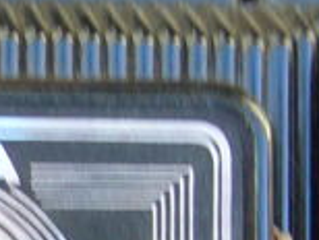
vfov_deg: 6.5
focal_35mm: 227
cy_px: 259
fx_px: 2095
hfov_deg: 8.5
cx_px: -149
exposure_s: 1/25
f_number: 2.8
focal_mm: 5.8
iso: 80
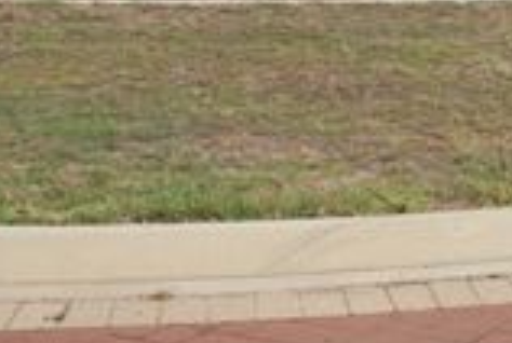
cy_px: -134
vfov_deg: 14.6
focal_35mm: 89
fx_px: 1268
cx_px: 671
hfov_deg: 20.7
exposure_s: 1/250
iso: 100
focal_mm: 20
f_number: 8
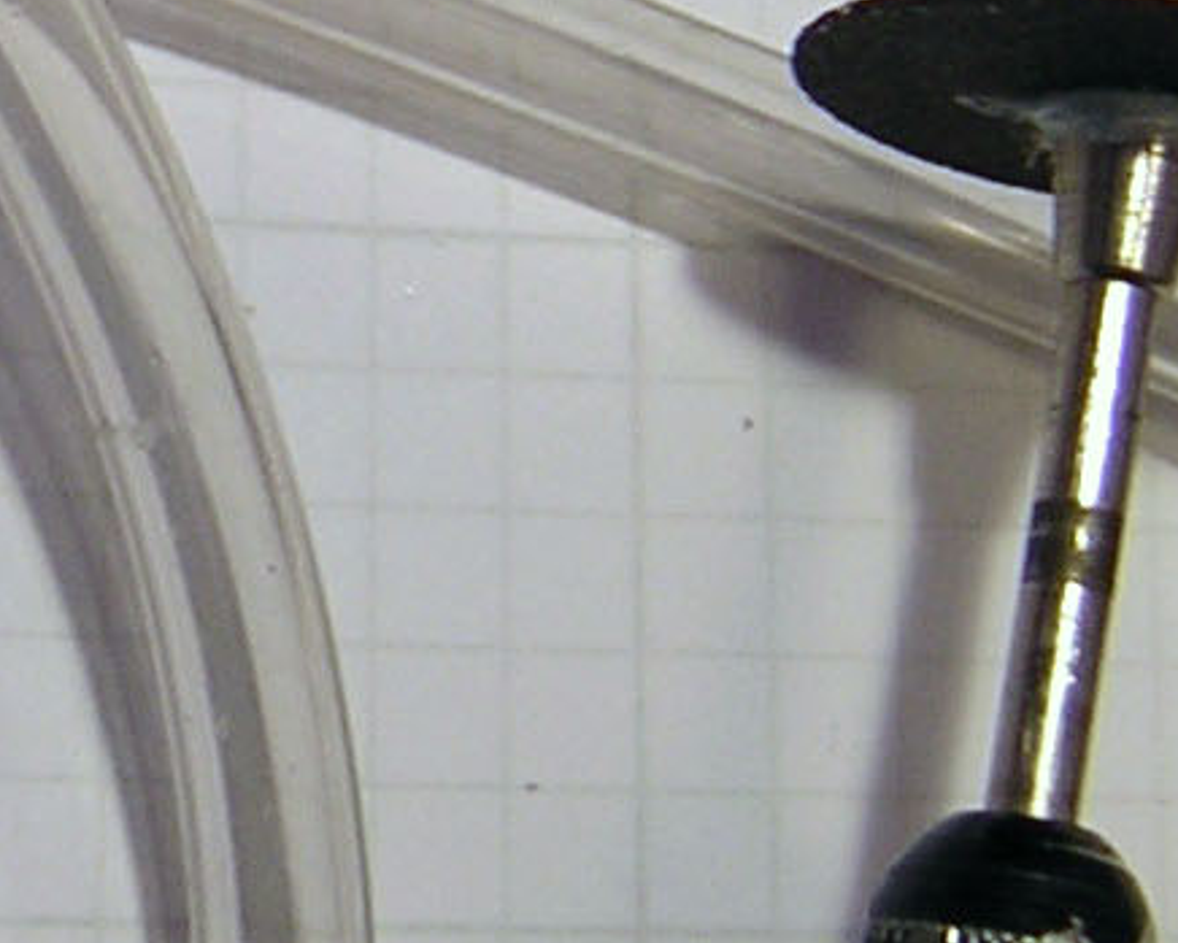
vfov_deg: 11.9
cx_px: -197
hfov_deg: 14.5
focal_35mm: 129
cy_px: 86
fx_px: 4498
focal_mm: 4.7
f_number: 2.6
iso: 100
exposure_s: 1/4.5
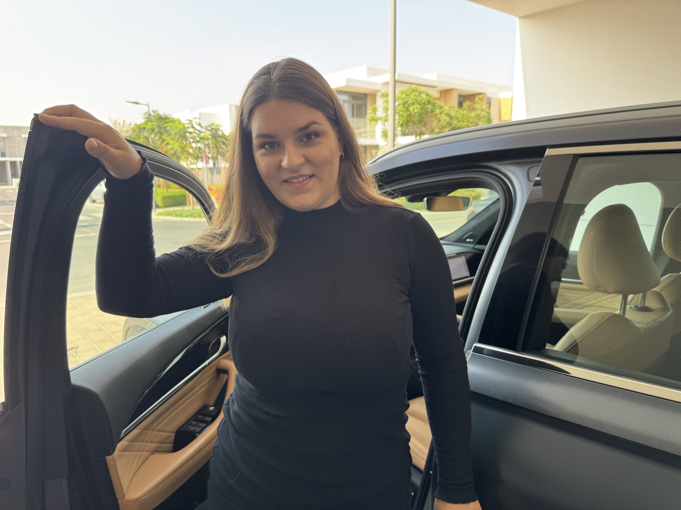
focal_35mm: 24
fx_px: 472
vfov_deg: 56.8
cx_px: 340
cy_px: 255
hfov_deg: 71.6
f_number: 1.78
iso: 64
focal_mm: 6.76
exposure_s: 1/181
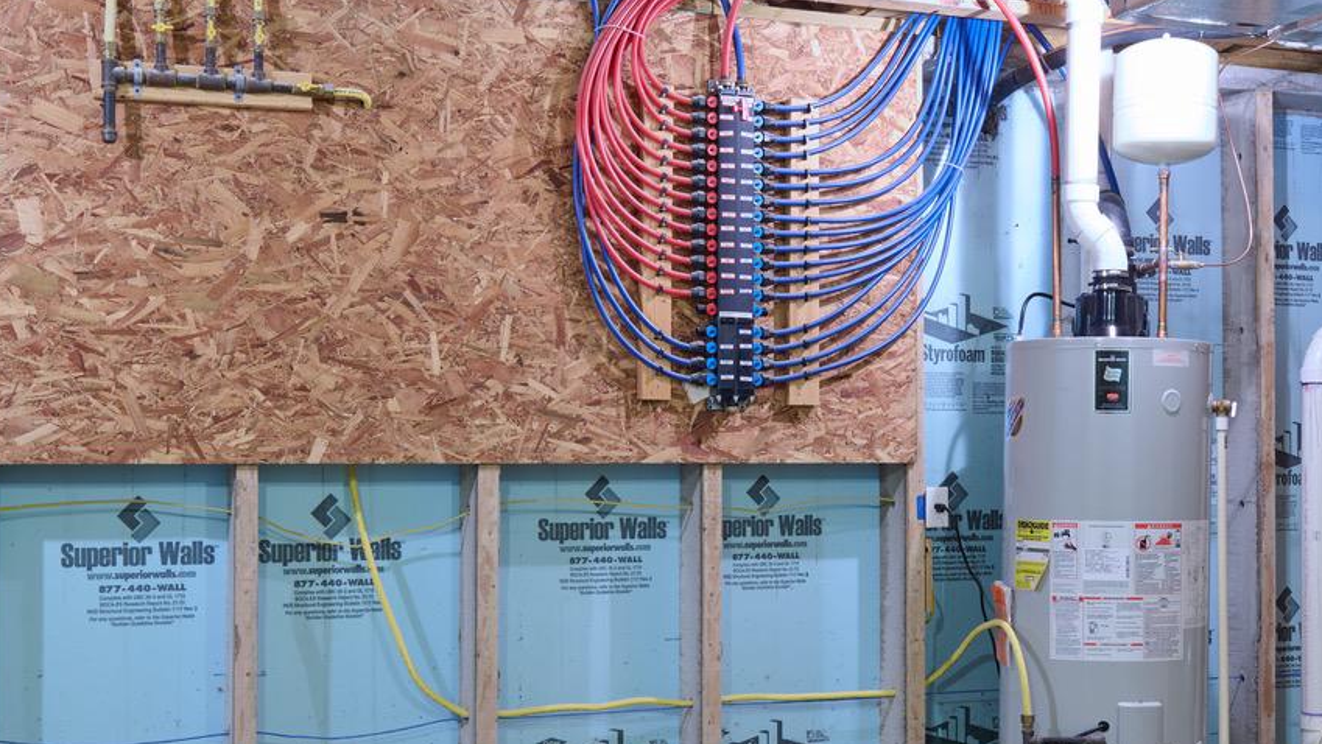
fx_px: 1683
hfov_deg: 42.9
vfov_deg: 24.7
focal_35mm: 48
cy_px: 533
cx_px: 707
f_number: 11
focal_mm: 19
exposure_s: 10
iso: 100
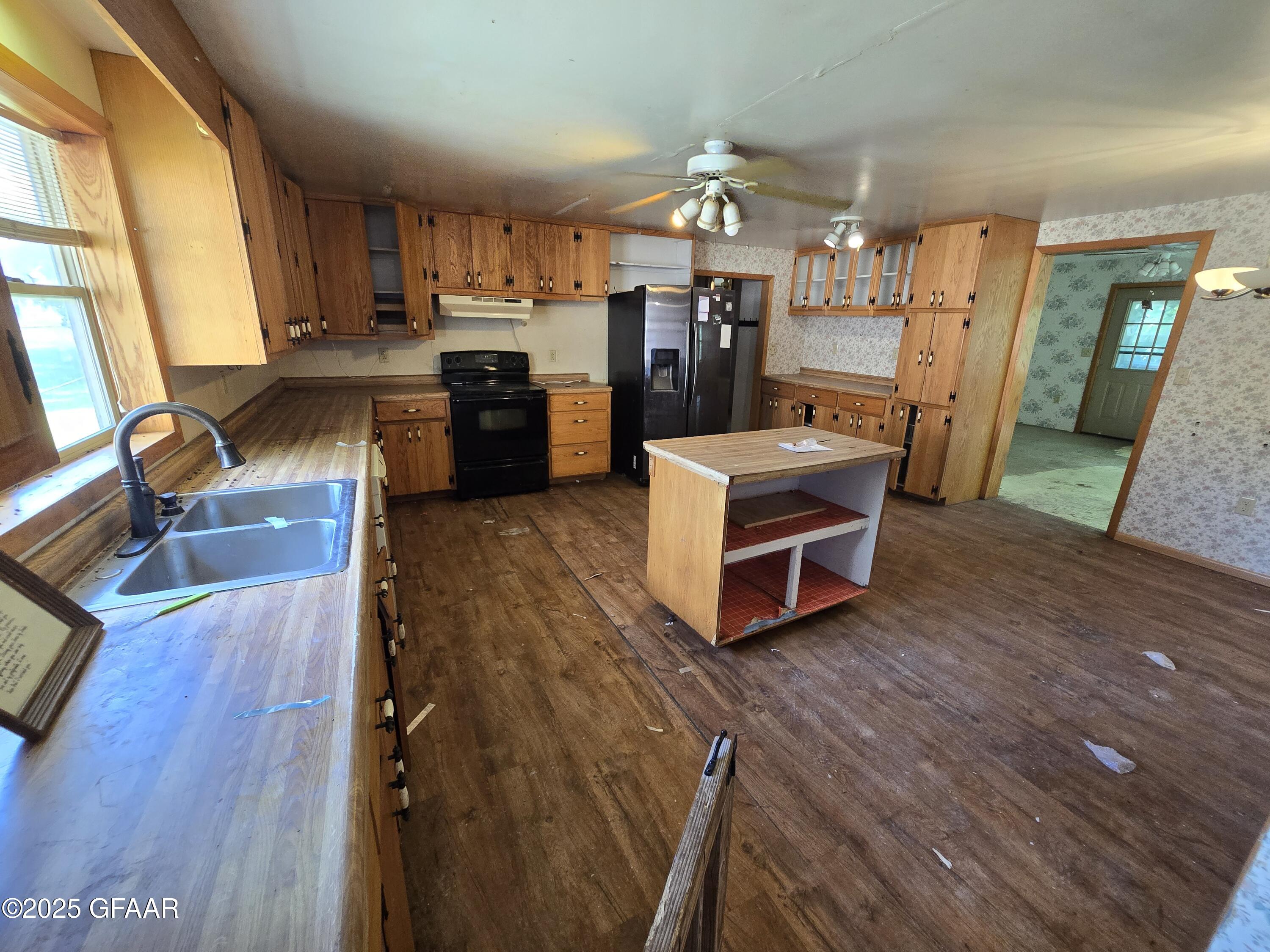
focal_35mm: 13
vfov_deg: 89.9
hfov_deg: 106.2
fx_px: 477
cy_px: 476
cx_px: 635
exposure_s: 1/60
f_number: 2.2
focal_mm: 2.2
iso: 250
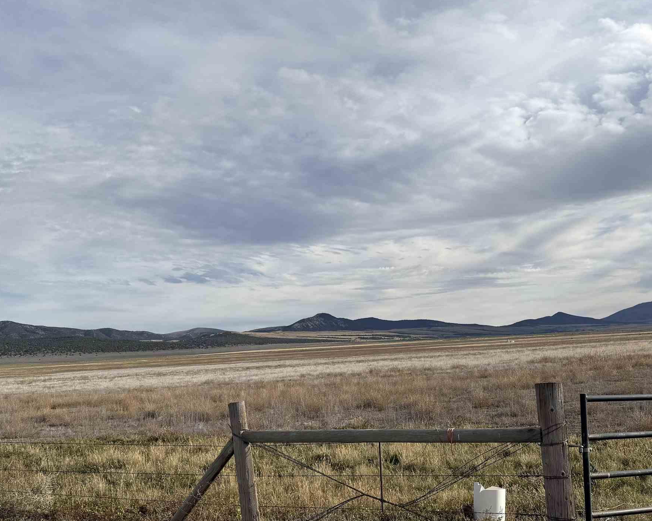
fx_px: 791
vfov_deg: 35.8
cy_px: 382
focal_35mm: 41
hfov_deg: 44.7
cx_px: 361
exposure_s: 1/7353
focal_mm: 6.76
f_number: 1.78
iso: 80
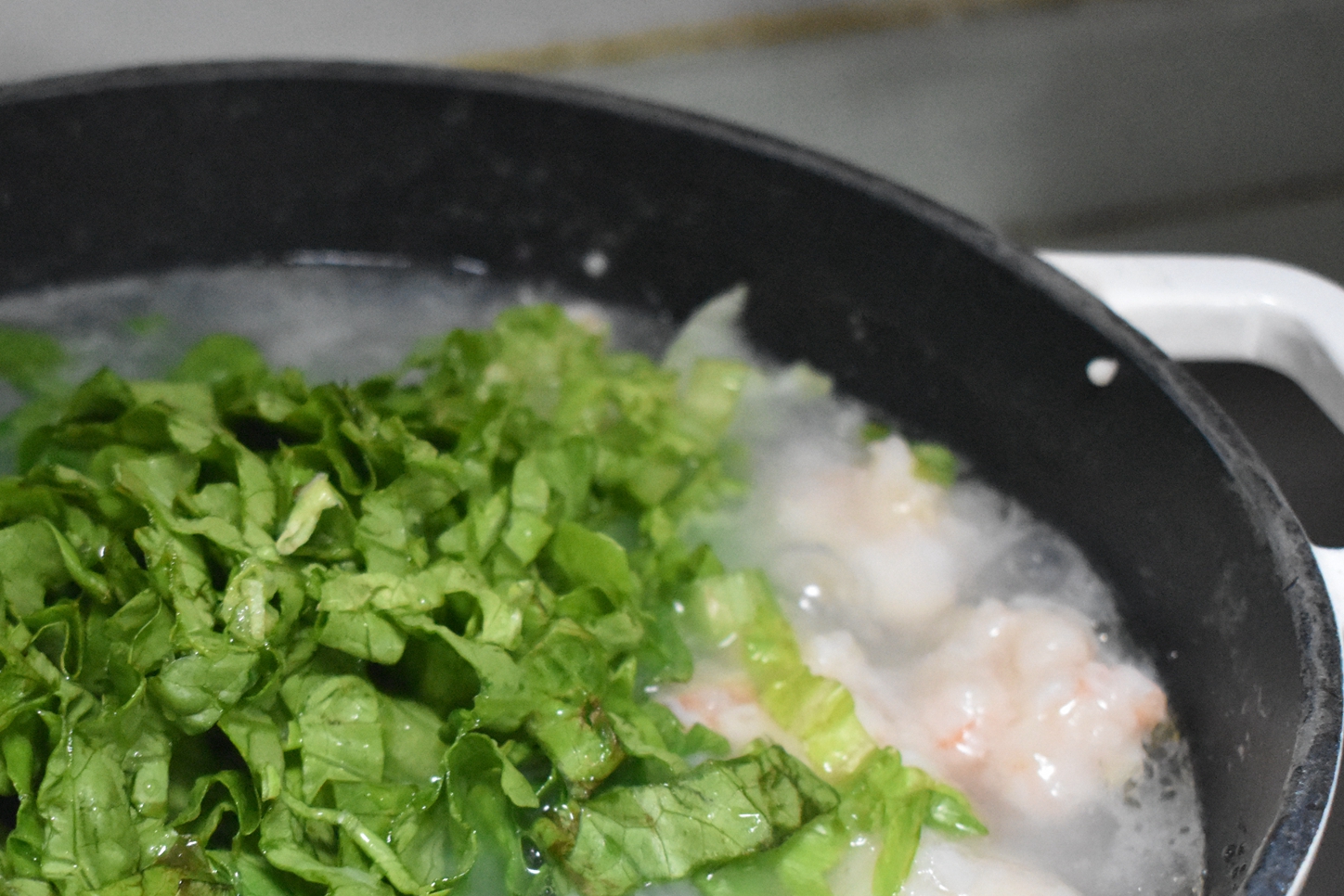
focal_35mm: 85
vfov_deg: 16.0
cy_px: 618
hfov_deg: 23.7
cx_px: 362
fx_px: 3174
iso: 5000
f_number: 5
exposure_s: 1/60
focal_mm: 36
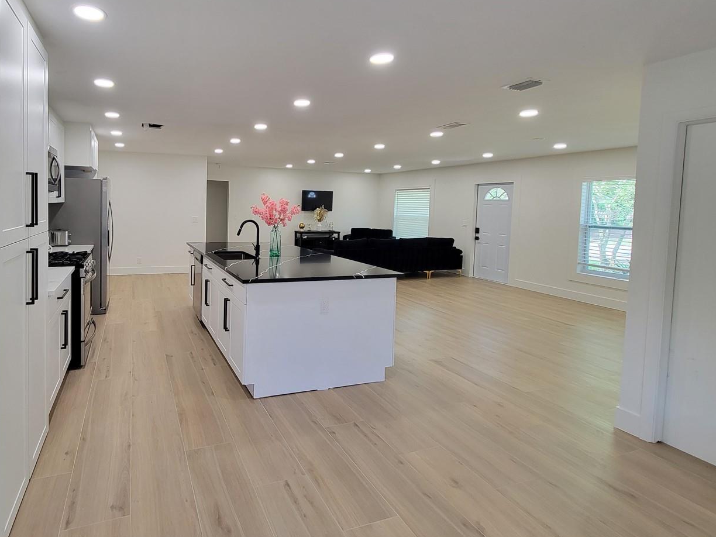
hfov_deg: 88.8
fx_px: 352
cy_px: 231
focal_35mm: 17
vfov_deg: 74.3
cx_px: 259
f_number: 2.2
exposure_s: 1/60
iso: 160
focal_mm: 2.2
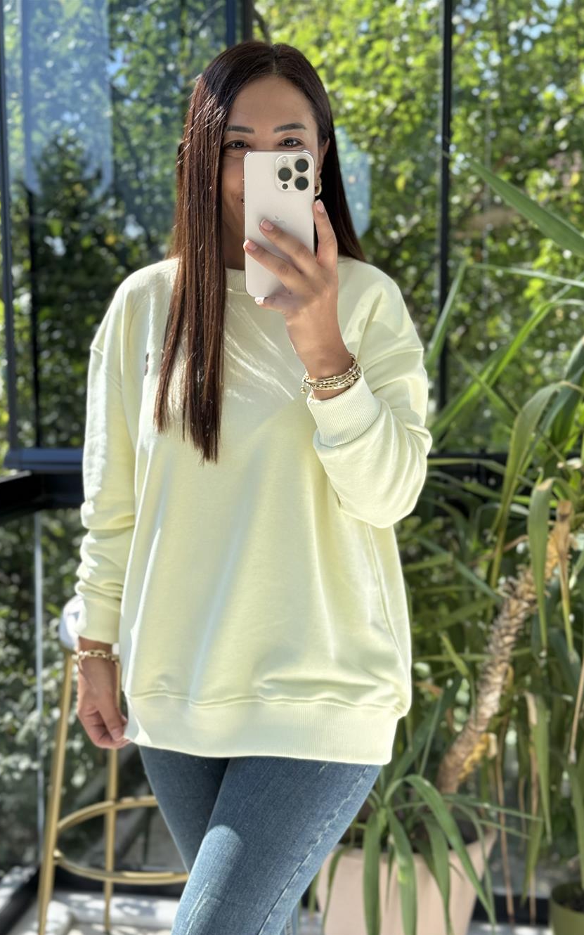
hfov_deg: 25.3
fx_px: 1299
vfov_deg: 39.6
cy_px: 468
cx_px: 273
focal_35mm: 51
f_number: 1.78
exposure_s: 1/699
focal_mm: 6.76
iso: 64
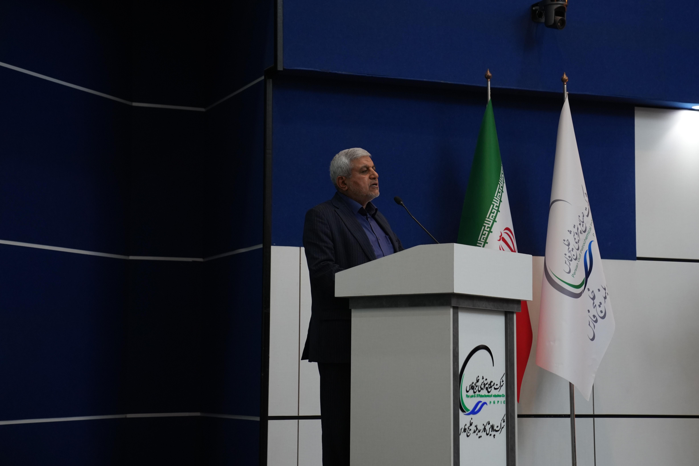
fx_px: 1514
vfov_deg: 17.5
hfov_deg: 26.0
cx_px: 381
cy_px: 224
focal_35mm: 78
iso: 1600
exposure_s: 1/250
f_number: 2.8
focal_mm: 70
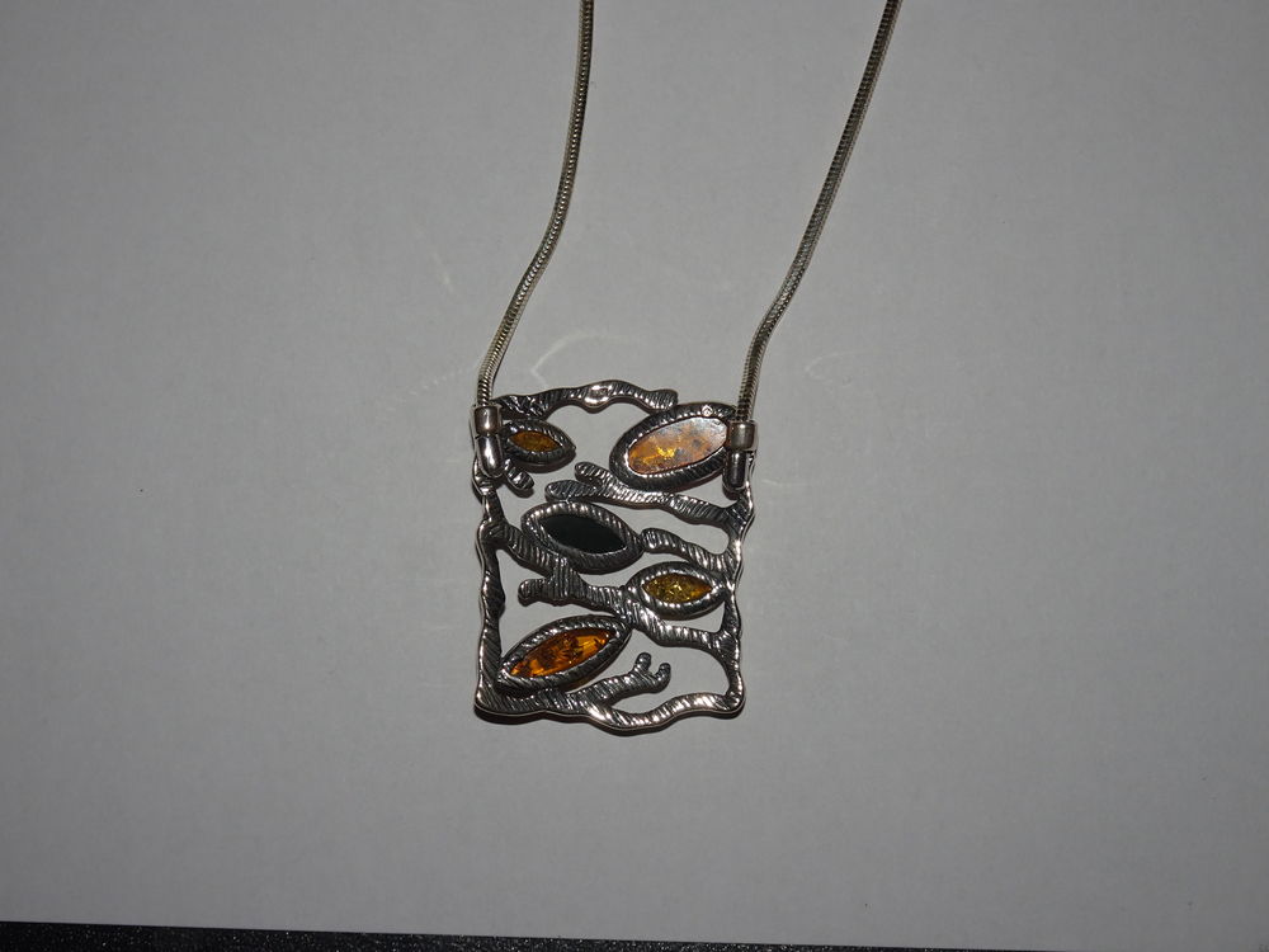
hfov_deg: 34.3
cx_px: 634
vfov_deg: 26.1
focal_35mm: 56
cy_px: 476
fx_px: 2053
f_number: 4.5
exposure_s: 1/60
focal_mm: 9.52
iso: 80
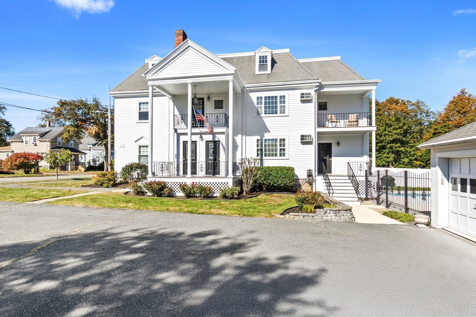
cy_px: 165
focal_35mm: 19
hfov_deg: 86.9
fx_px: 251
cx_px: 234
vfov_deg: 64.5
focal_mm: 12
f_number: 10
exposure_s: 1/50
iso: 100
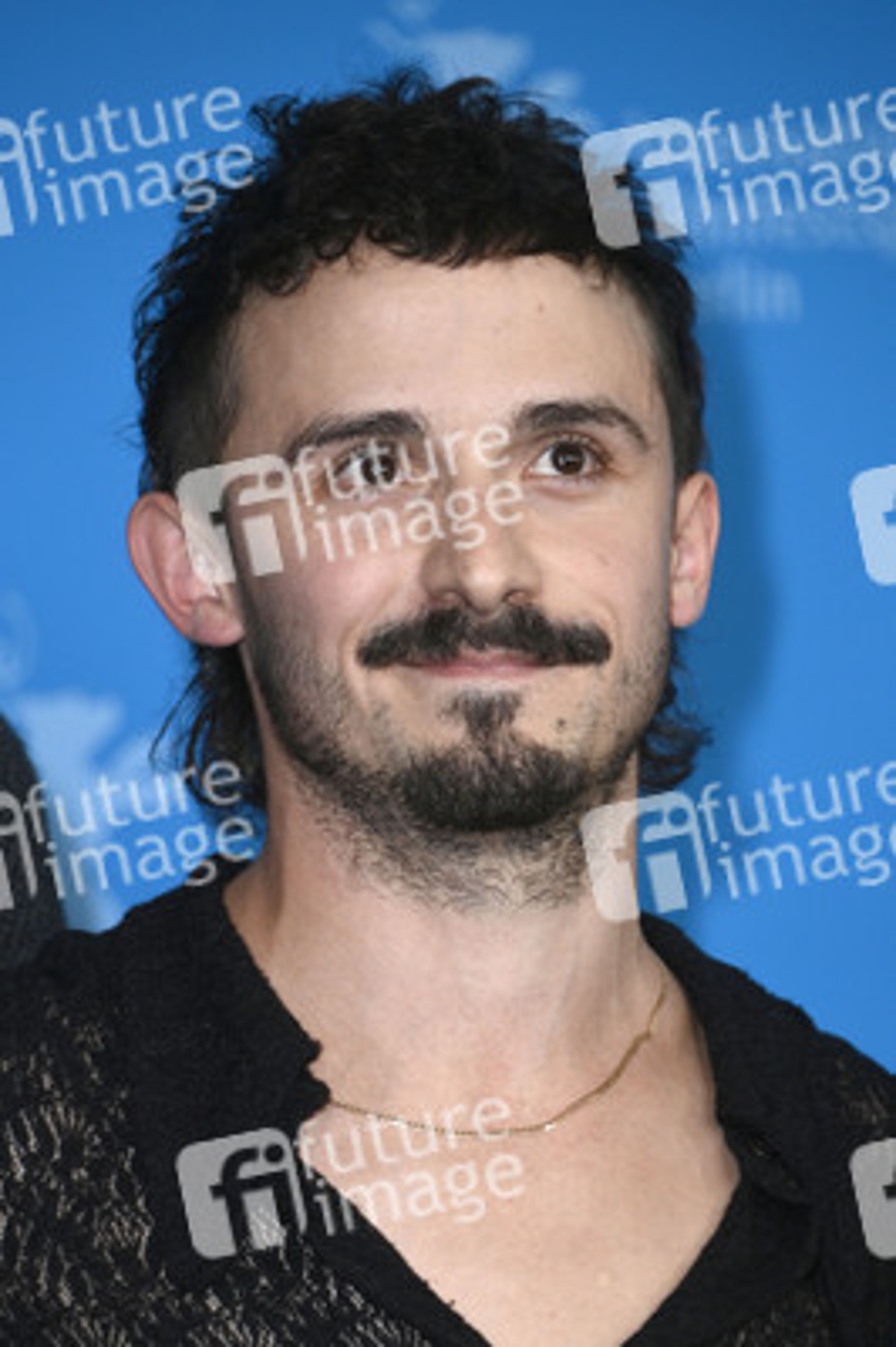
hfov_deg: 5.5
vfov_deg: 8.2
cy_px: 674
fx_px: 9349
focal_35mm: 250
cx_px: 448
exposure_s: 1/250
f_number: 5.6
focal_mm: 250
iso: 1000
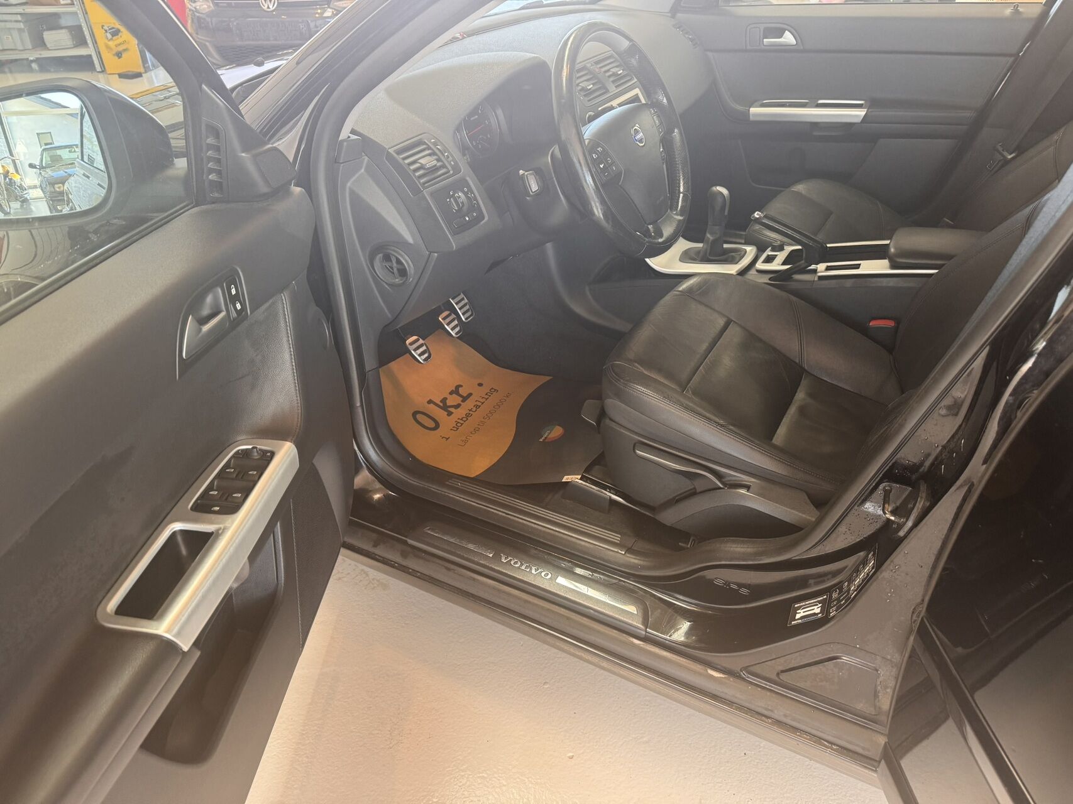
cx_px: 536
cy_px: 402
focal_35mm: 24
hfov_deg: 71.6
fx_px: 744
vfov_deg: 56.8
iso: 200
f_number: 1.78
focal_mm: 6.76
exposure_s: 1/71
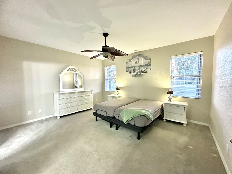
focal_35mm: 14
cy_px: 87
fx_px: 94
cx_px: 116
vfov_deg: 85.7
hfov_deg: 102.1
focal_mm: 2.22
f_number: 2.2
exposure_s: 1/60
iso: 640
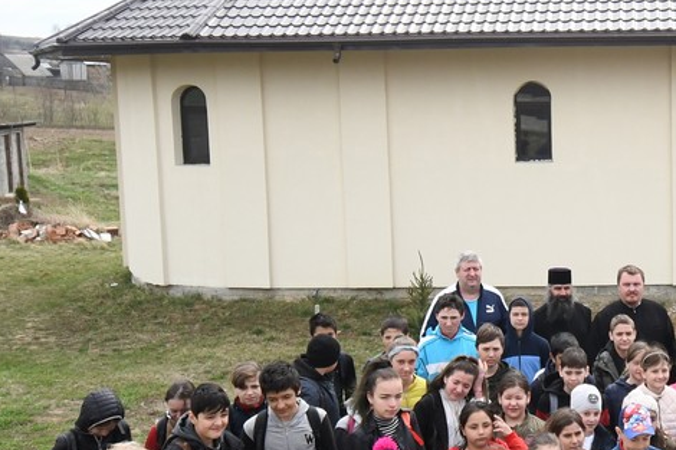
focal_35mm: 46
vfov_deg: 29.1
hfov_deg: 38.3
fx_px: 863
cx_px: 666
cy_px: 283
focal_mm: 12
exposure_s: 1/1600
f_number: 4.8
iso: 640
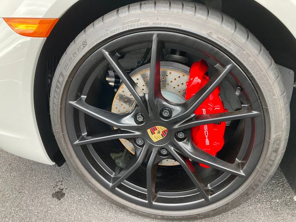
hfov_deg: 63.4
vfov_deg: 49.7
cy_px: 111
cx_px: 148
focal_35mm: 28
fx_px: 239
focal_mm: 3.99
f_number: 1.8
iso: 80
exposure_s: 1/119
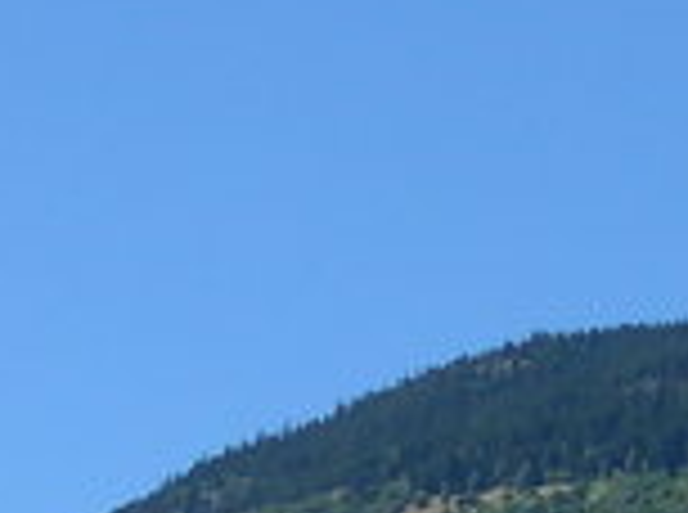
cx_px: 1232
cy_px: 1242
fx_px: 4521
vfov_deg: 6.2
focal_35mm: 228
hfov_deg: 8.4
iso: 80
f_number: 2.8
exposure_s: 1/1600
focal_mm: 6
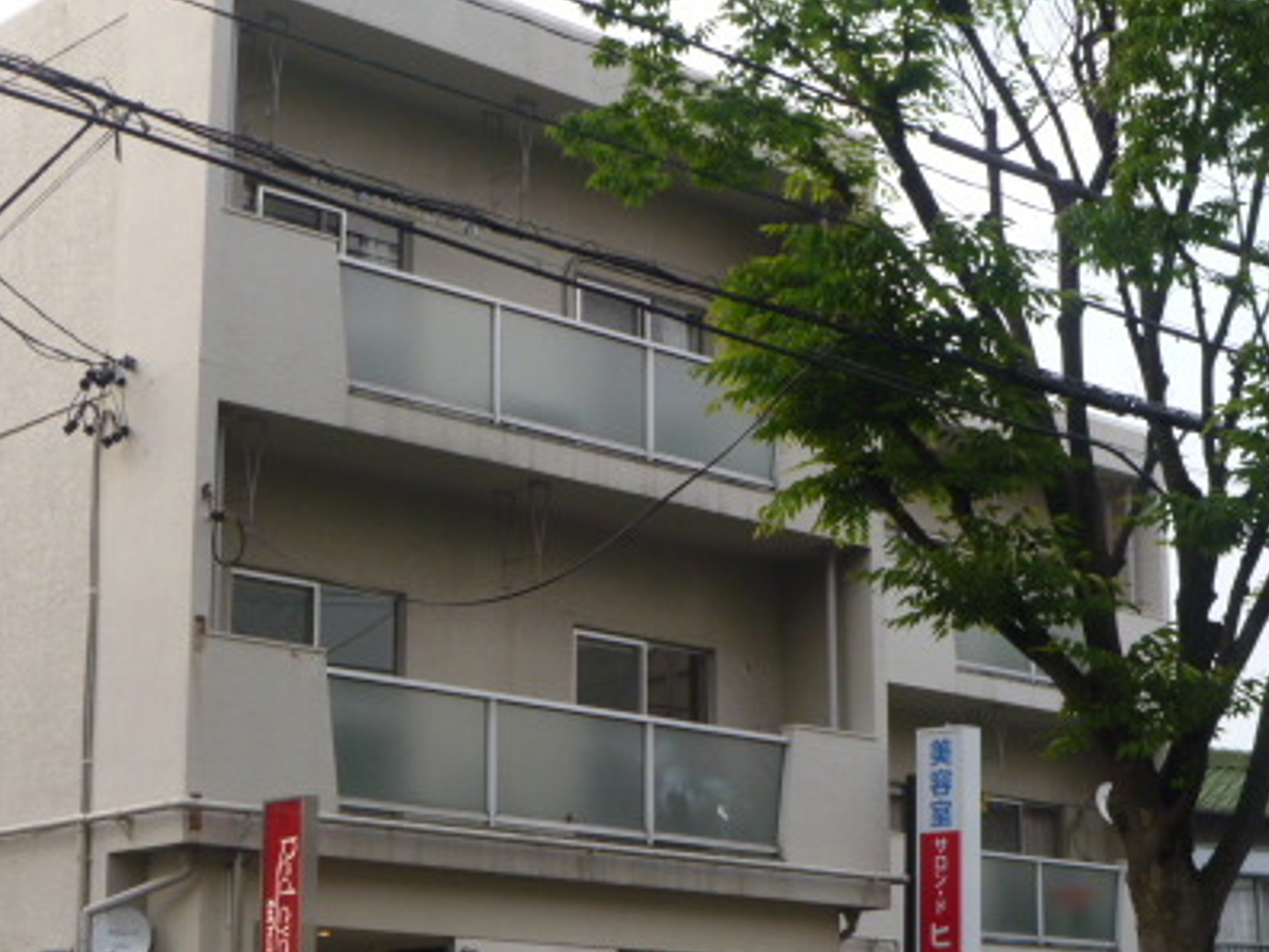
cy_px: 577
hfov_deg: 25.7
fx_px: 2786
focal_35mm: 76
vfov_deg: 19.4
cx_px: 590
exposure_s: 1/40
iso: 100
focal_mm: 8.3
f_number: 3.9
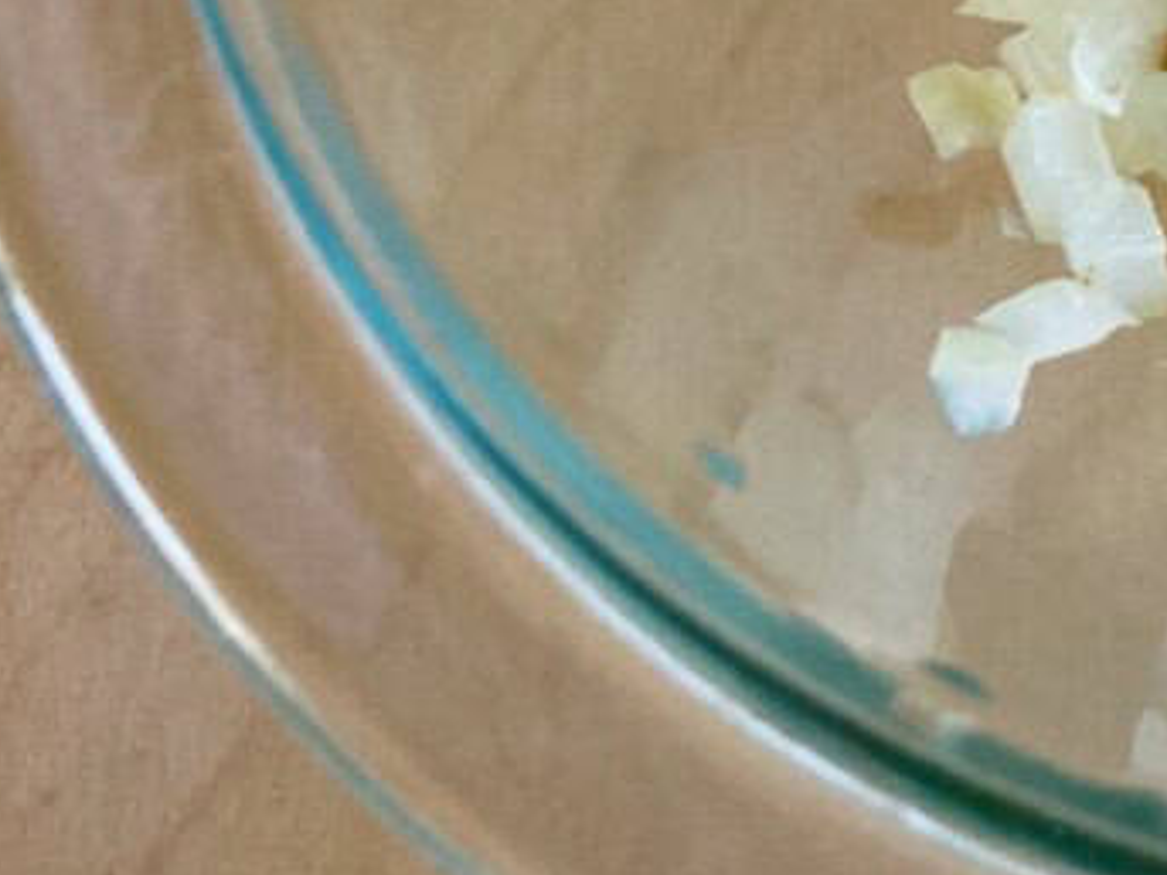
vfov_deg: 14.1
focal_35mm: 98
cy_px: -466
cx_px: 1987
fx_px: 3303
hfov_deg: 17.1
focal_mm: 4
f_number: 1.8
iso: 80
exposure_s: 1/81
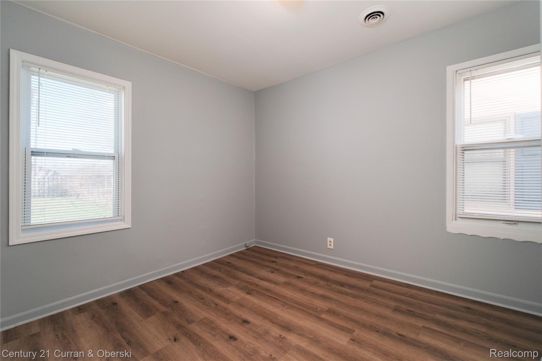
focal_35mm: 15
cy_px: 180
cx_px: 271
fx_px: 226
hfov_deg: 100.4
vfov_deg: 77.3
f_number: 7.1
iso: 500
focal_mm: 10
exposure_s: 1/60
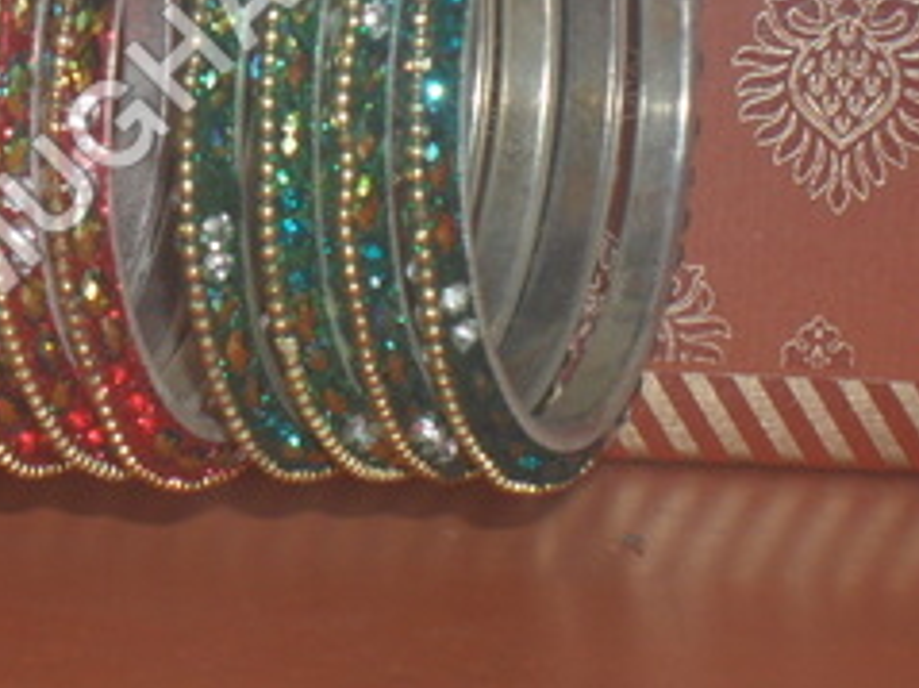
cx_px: 138
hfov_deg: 8.7
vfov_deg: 6.6
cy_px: 117
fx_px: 5997
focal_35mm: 226
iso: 100
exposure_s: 1/60
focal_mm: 19.6
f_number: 5
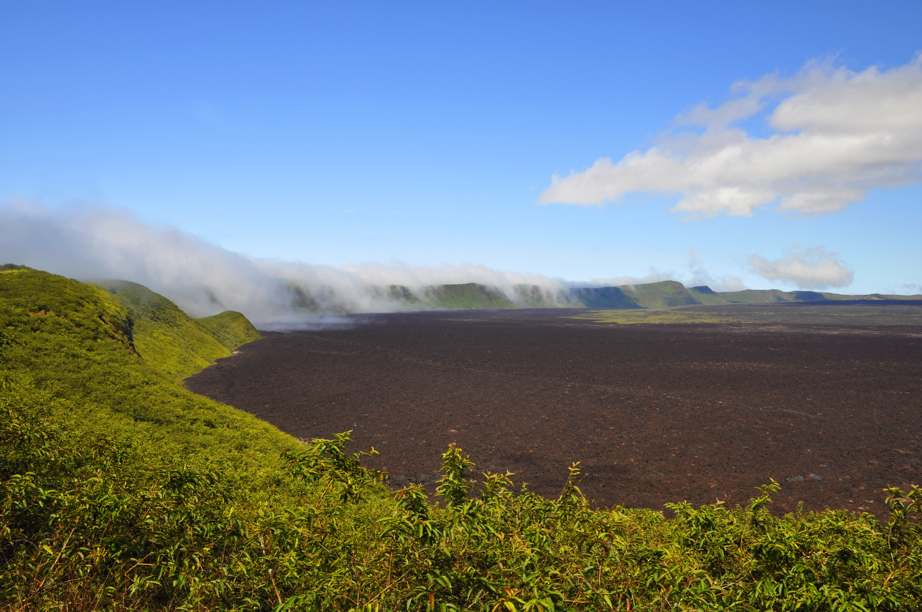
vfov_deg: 43.5
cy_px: 306
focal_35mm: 30
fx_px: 767
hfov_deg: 62.0
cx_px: 461
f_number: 11
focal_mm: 20
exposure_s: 1/200
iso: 200
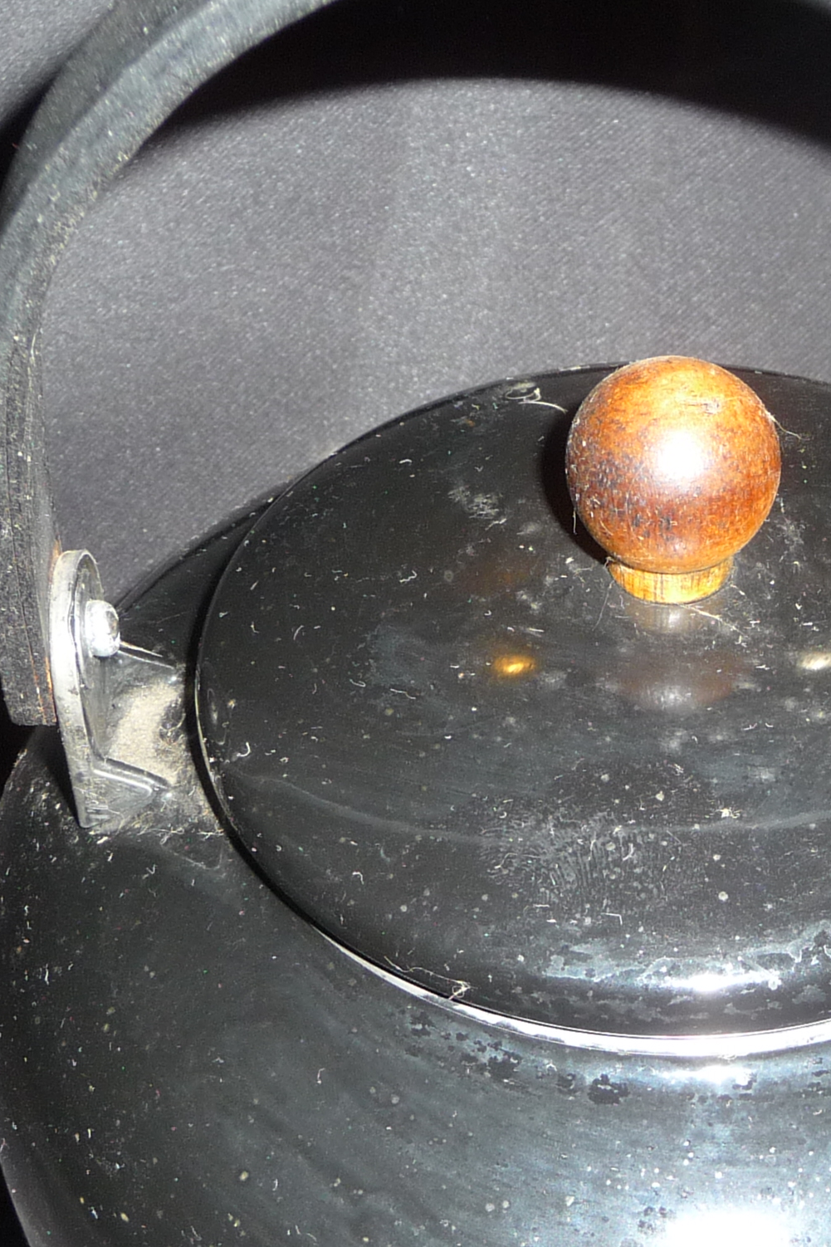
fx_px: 2320
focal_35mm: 67
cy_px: 946
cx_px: 761
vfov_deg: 29.6
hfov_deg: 19.9
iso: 100
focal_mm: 4.7
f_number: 3.3
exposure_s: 1/30
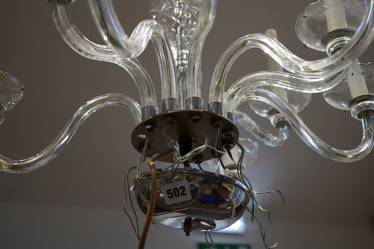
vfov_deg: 29.9
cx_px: 187
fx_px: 467
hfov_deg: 43.6
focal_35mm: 45
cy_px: 124
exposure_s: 1/125
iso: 1250
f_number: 3.5
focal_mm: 30
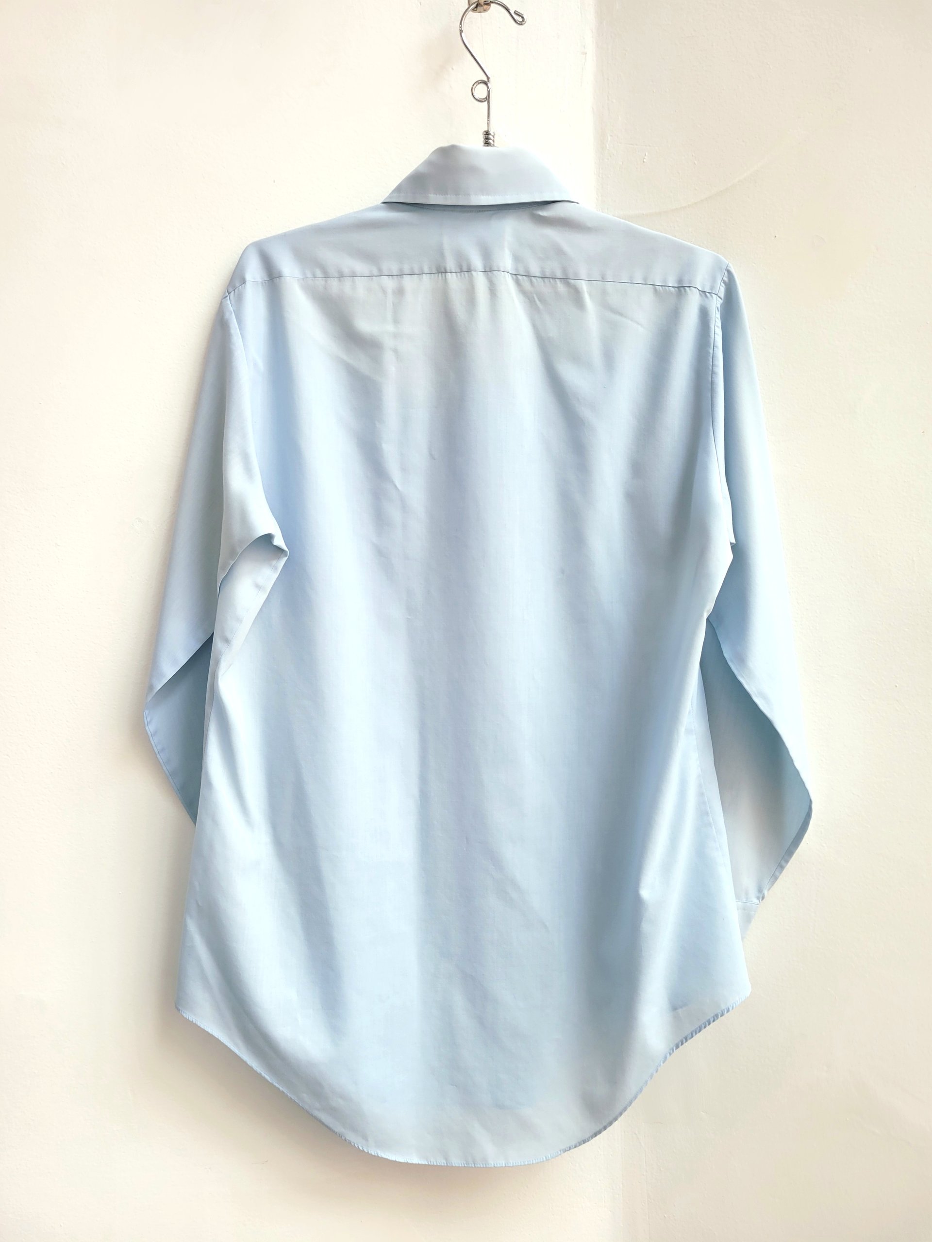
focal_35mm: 26
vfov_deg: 67.3
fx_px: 933
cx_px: 466
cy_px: 621
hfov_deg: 53.1
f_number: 1.8
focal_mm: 5.4
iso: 64
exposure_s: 1/120
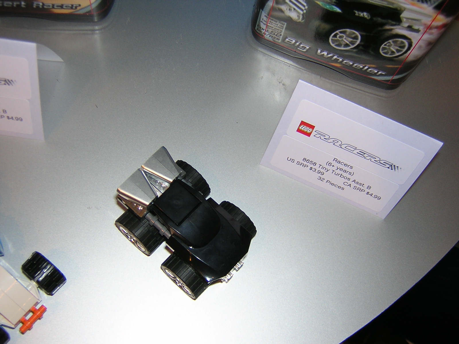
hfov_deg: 43.9
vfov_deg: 33.6
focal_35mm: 43
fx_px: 570
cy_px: 172
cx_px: 230
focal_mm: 5.6
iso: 100
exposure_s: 1/60.1
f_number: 2.8
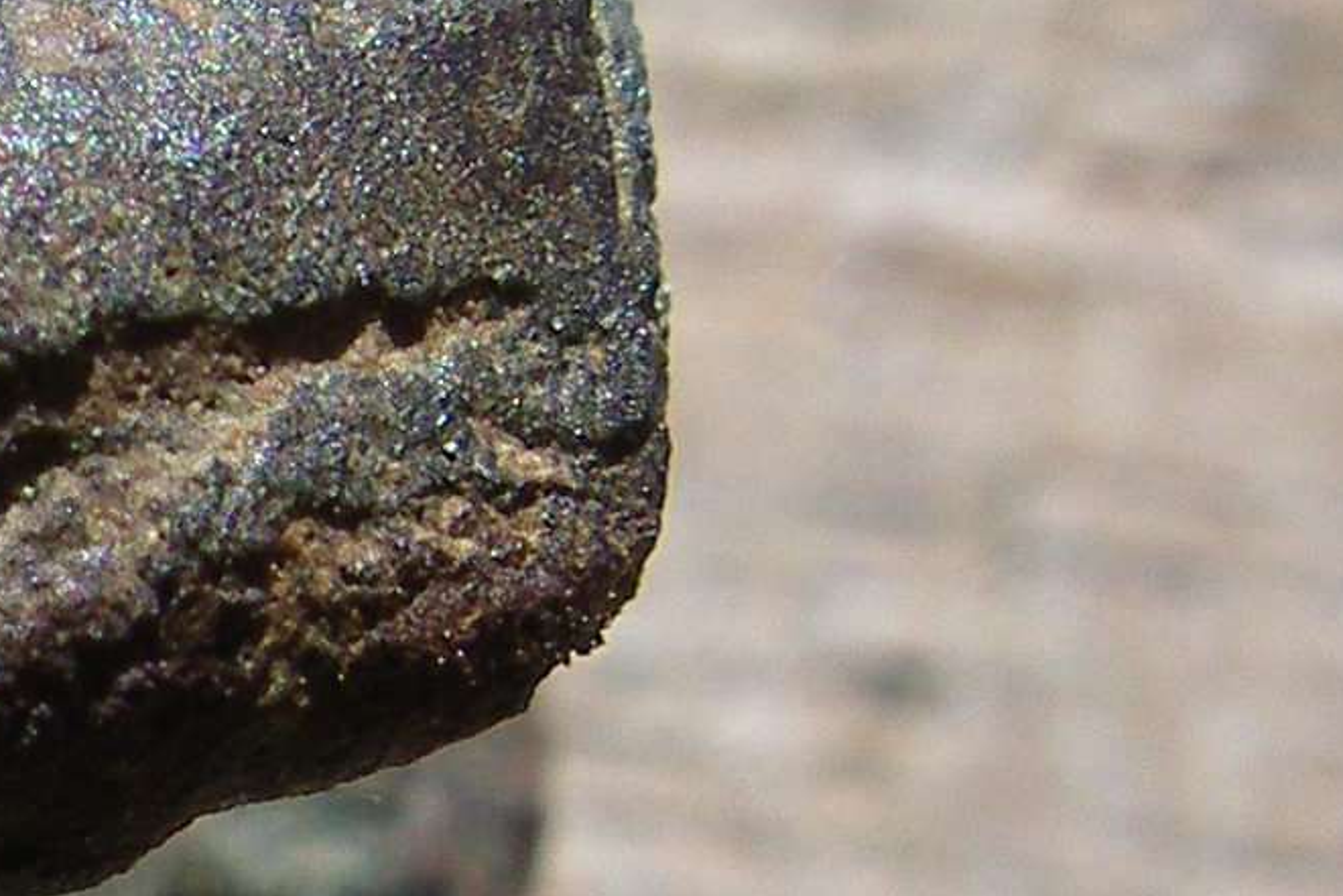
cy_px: 731
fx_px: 6641
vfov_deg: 7.7
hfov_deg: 10.8
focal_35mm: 178
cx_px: -1117
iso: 80
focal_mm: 7.8
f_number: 5.6
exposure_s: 1/250
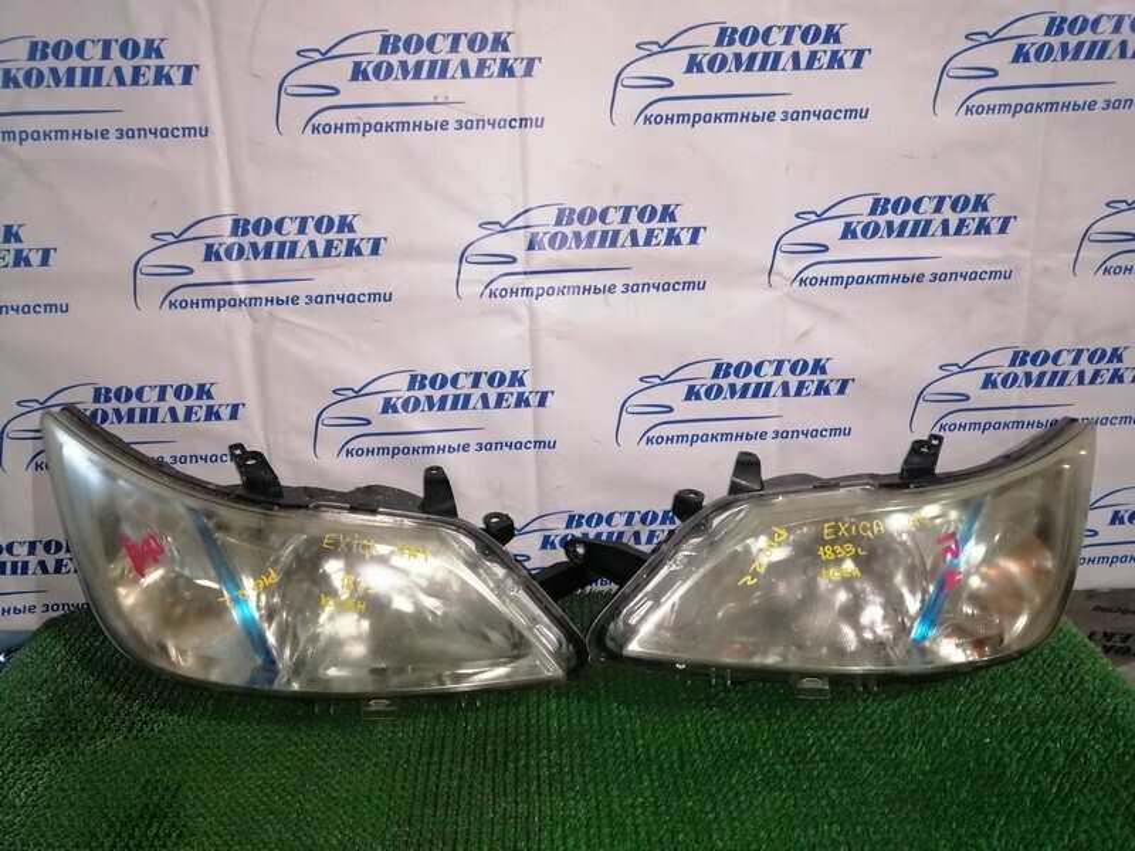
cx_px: 568
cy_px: 426
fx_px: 852
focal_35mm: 26
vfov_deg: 53.1
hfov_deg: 67.3
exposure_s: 1/33.3
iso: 250
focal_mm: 3.96
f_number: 1.8
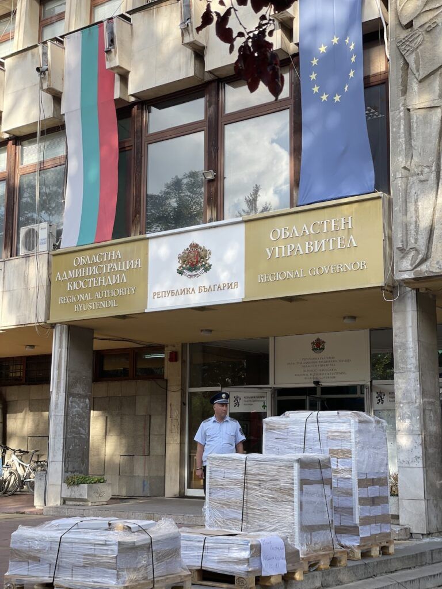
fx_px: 885
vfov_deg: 36.8
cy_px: 294
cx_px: 221
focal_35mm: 52
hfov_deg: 28.0
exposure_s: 1/396
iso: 32
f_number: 2
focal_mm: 6
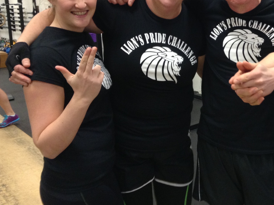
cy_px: 57
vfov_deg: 27.6
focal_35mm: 52
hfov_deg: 36.0
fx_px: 411
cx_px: 206
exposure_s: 1/24
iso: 125
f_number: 2.4
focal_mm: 3.3
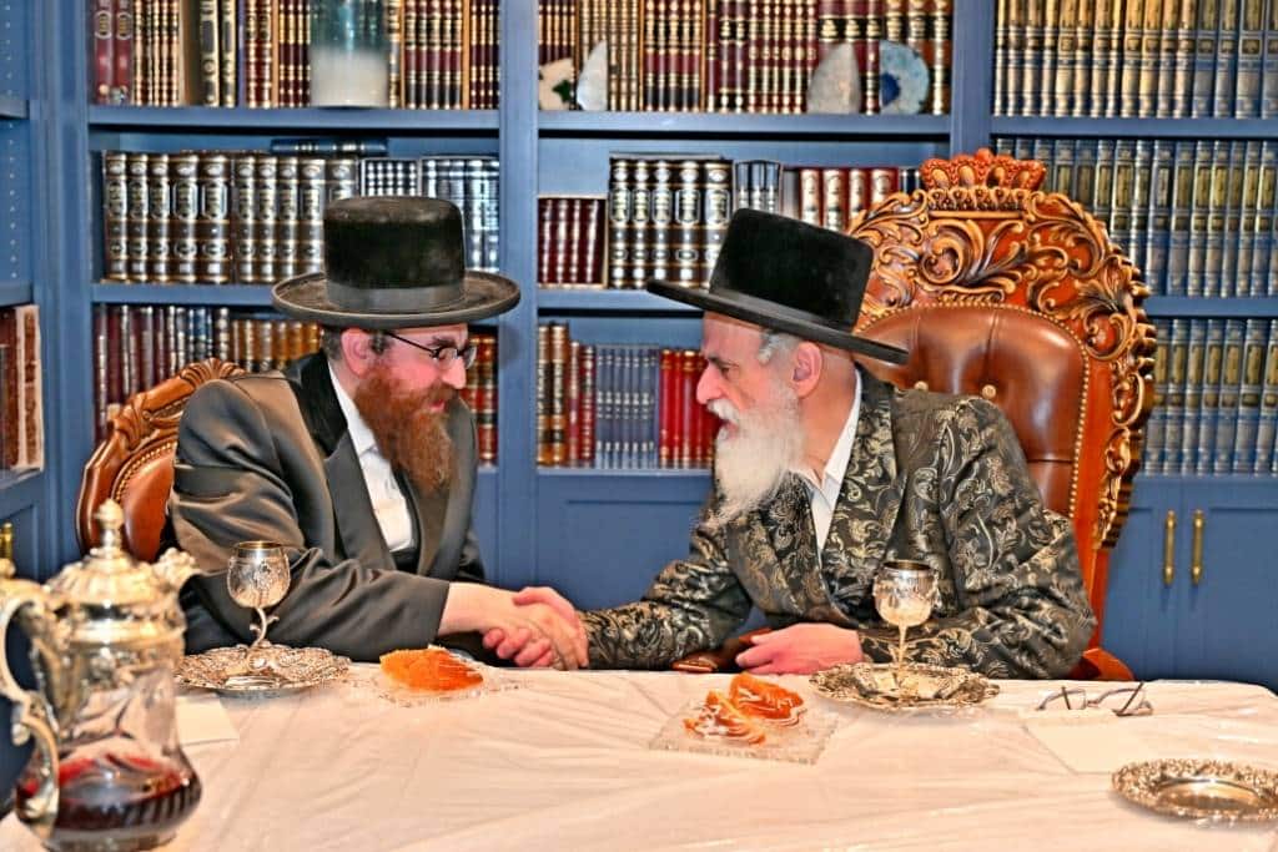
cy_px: 426
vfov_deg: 27.0
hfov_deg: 39.6
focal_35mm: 50
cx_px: 639
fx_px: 1775
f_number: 4
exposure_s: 1/200
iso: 1000
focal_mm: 50
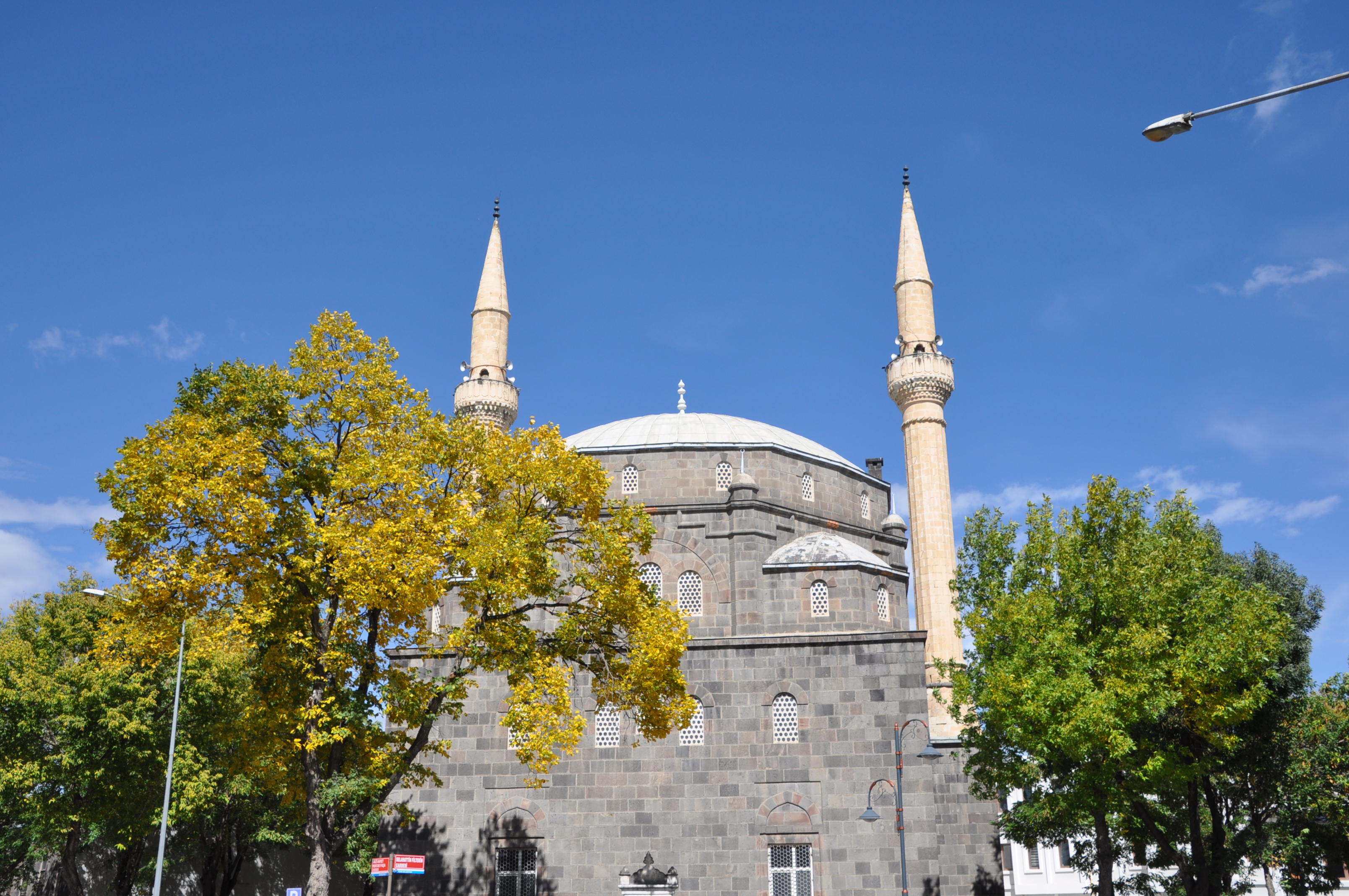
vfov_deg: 39.9
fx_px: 1235
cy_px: 448
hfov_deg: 57.3
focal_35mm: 33
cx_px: 674
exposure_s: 1/400
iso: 200
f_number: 10
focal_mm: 22
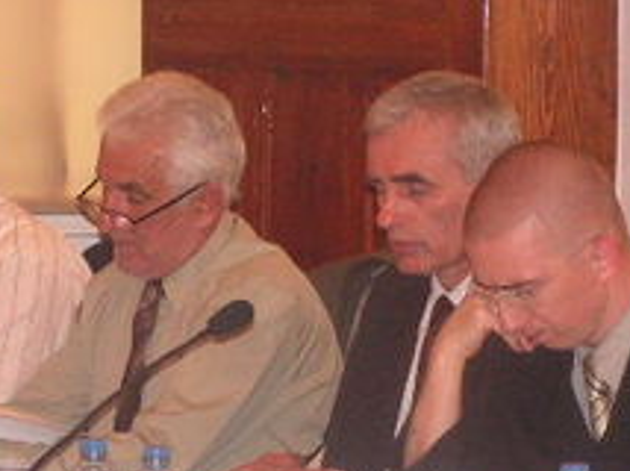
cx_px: 236
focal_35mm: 241
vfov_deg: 6.2
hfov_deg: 8.2
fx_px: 4381
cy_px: 263
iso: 200
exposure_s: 1/100
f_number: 3.4
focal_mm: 17.3
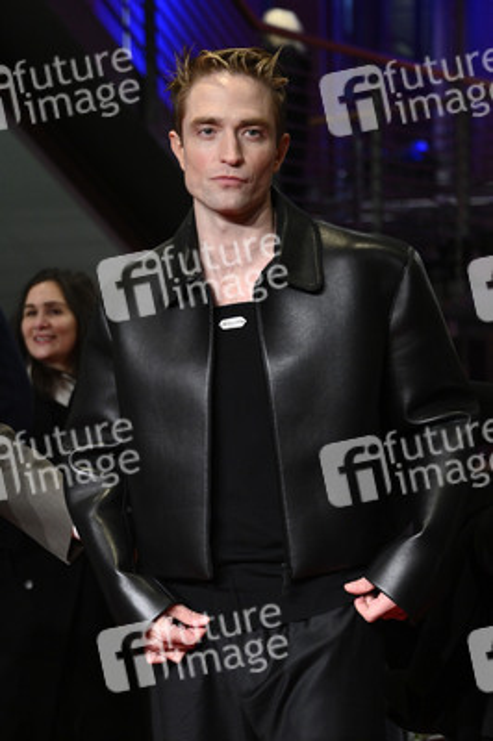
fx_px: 2160
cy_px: 370
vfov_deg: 19.5
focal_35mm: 105
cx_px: 246
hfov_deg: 13.0
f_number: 5.6
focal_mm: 105
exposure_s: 1/250
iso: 6400
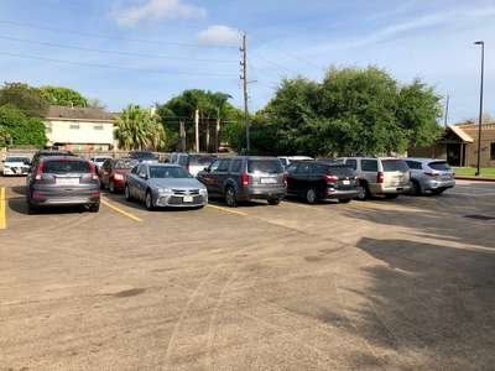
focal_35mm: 28
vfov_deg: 49.7
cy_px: 186
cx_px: 248
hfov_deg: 63.4
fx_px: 400
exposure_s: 1/1499
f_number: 1.8
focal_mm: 4
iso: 20
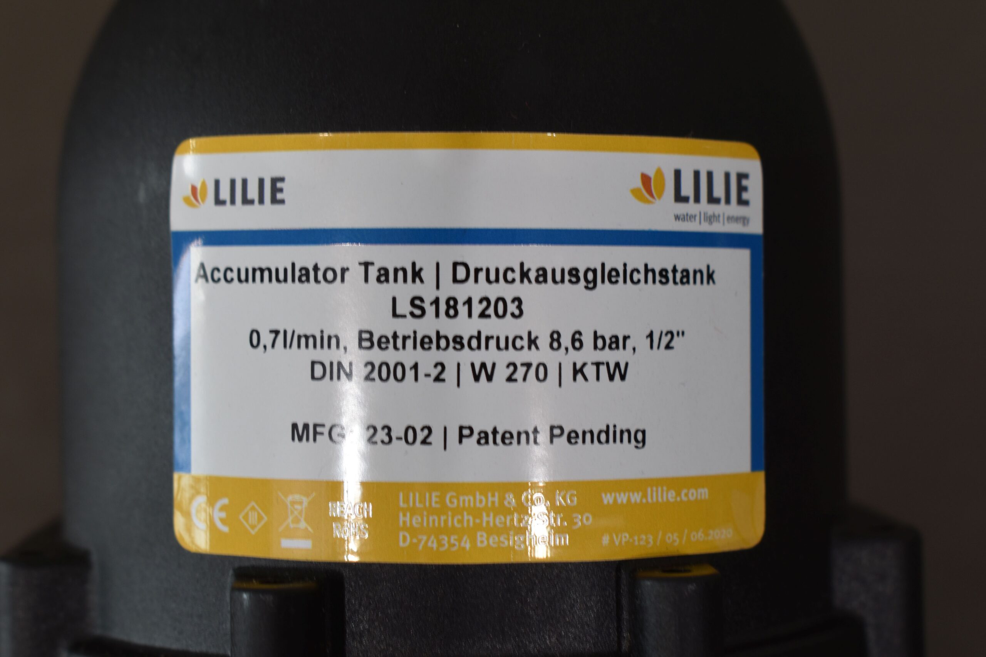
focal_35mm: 72
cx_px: 493
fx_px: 1972
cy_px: 328
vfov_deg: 18.9
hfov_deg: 28.1
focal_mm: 48
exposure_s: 1/60
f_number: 8
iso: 220
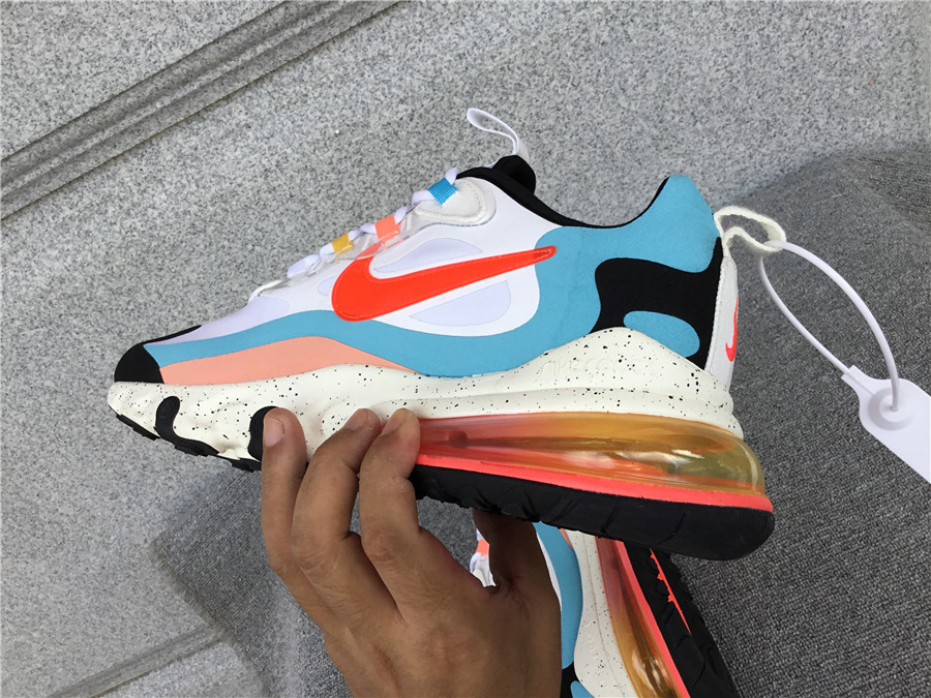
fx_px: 834
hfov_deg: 58.4
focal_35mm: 31
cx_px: 466
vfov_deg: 45.4
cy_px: 349
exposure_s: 1/450
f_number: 2.4
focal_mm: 3.3
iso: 25
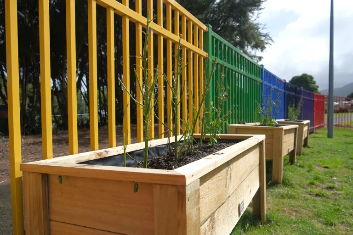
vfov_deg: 47.9
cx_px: 176
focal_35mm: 27
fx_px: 265
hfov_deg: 67.4
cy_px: 118
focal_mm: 18
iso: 400
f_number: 4.5
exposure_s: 1/2400
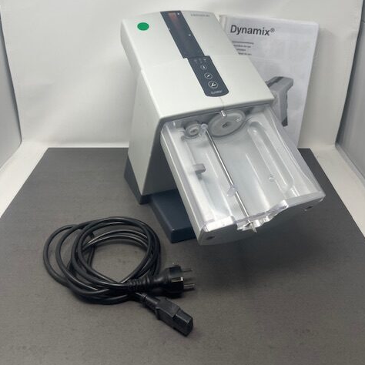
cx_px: 184
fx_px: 370
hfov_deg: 52.5
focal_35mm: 31
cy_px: 122
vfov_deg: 51.6
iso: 32
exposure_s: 1/144
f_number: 1.6
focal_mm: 5.1
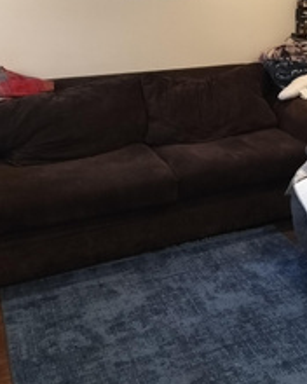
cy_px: 72
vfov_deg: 35.4
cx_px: 253
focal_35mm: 51
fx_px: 579
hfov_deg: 28.9
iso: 1600
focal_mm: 5.24
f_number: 1.7
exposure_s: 1/120
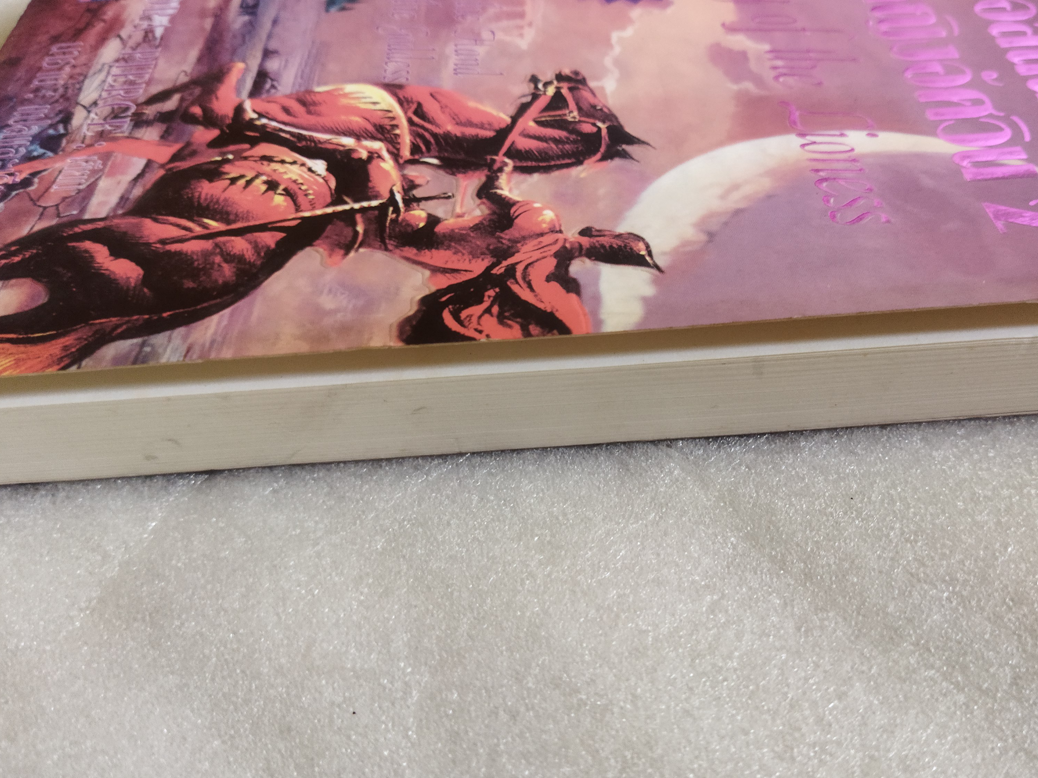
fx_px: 1080
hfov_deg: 51.0
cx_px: 627
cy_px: 402
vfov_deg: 39.7
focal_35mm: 36
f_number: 1.79
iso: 469
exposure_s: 1/60
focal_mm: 4.71
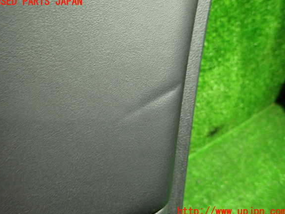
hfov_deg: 67.3
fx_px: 214
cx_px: 141
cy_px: 107
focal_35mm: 26
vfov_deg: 53.1
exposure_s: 1/30
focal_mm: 4.5
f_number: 2
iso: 500
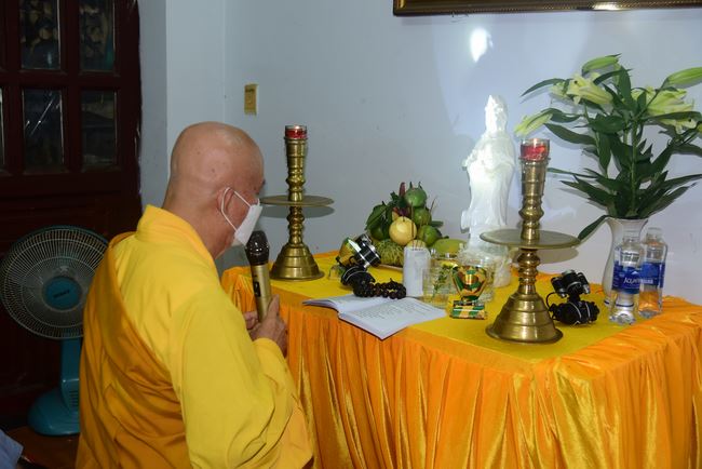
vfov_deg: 35.1
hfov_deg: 50.7
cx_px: 351
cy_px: 234
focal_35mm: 38
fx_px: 741
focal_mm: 38
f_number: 4
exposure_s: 1/60
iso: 500
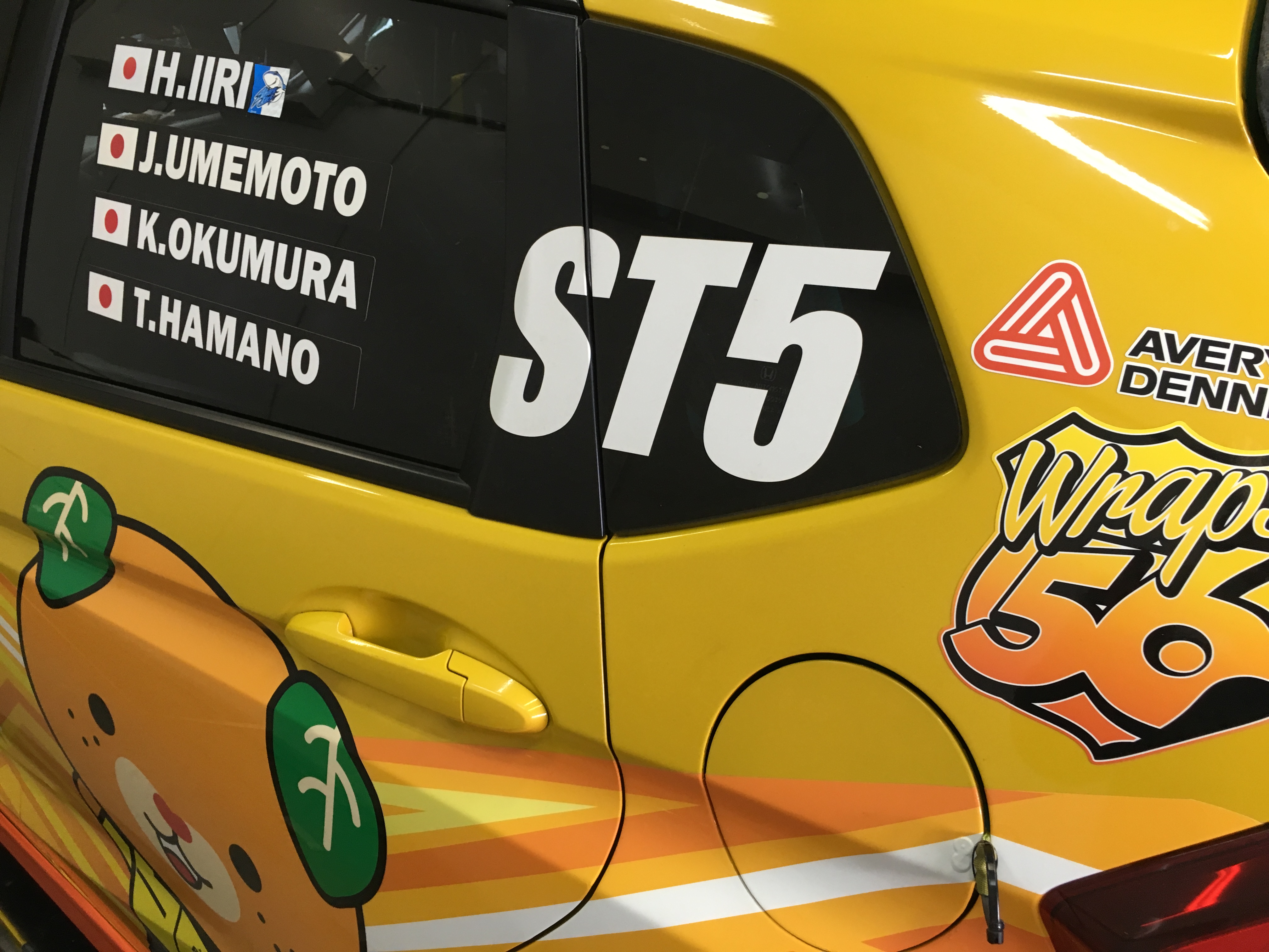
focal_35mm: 29
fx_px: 1063
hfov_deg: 61.7
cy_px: 476
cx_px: 634
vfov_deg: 48.2
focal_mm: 4.15
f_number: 2.2
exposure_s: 1/30
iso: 80
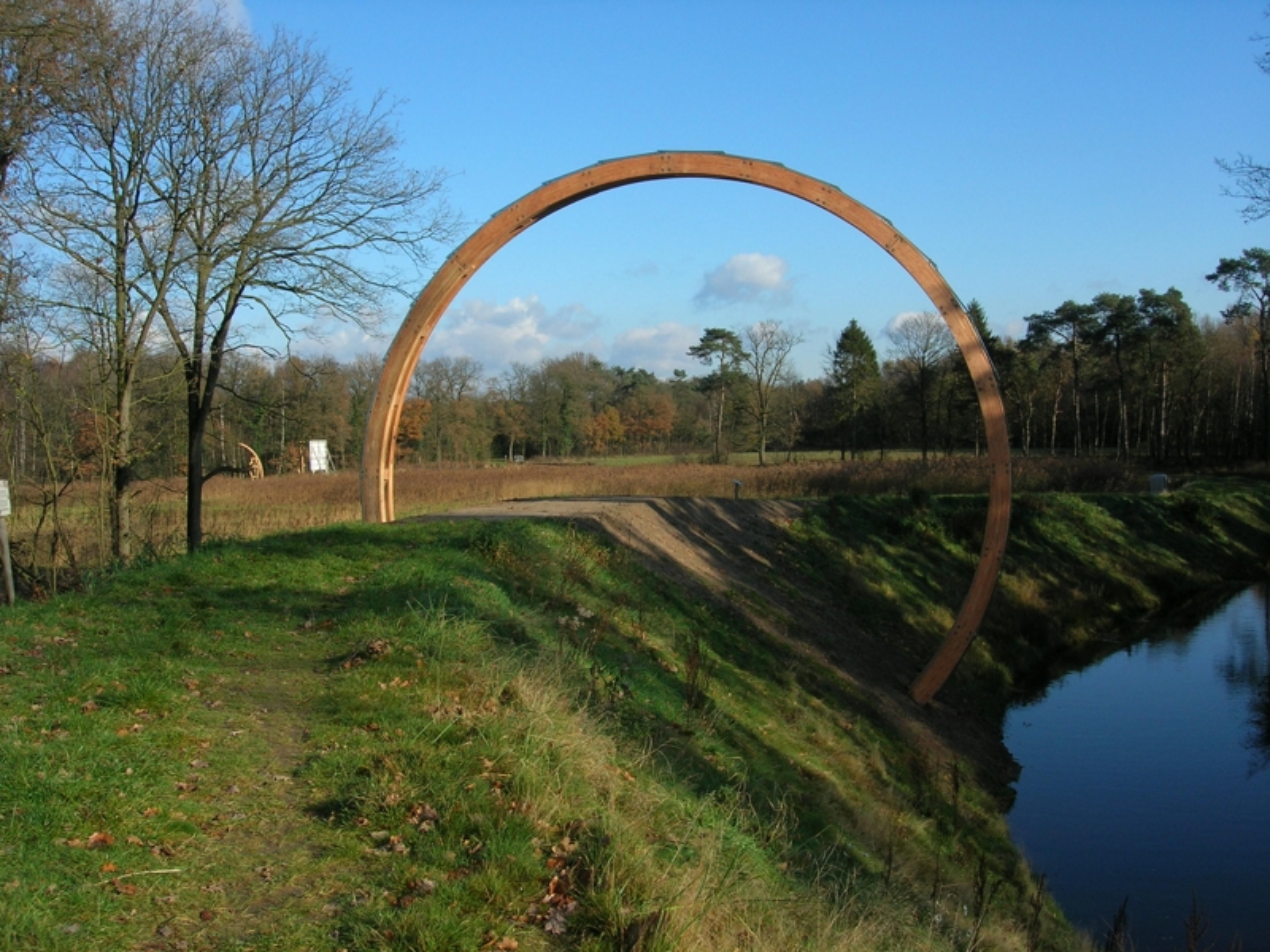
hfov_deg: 49.0
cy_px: 476
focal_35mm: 38
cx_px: 635
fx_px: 1394
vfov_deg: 37.7
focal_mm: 7.8
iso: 64
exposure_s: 1/482
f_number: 4.8
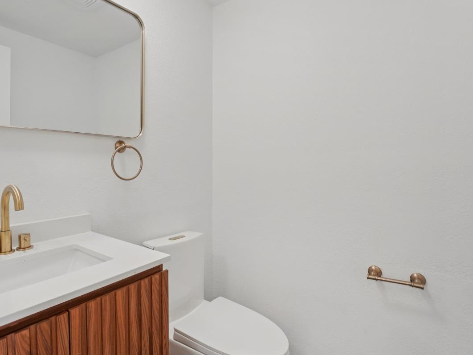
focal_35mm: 19
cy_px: 169
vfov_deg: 68.7
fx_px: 260
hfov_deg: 84.4
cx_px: 213
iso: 800
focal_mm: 14
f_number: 8
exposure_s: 1/100
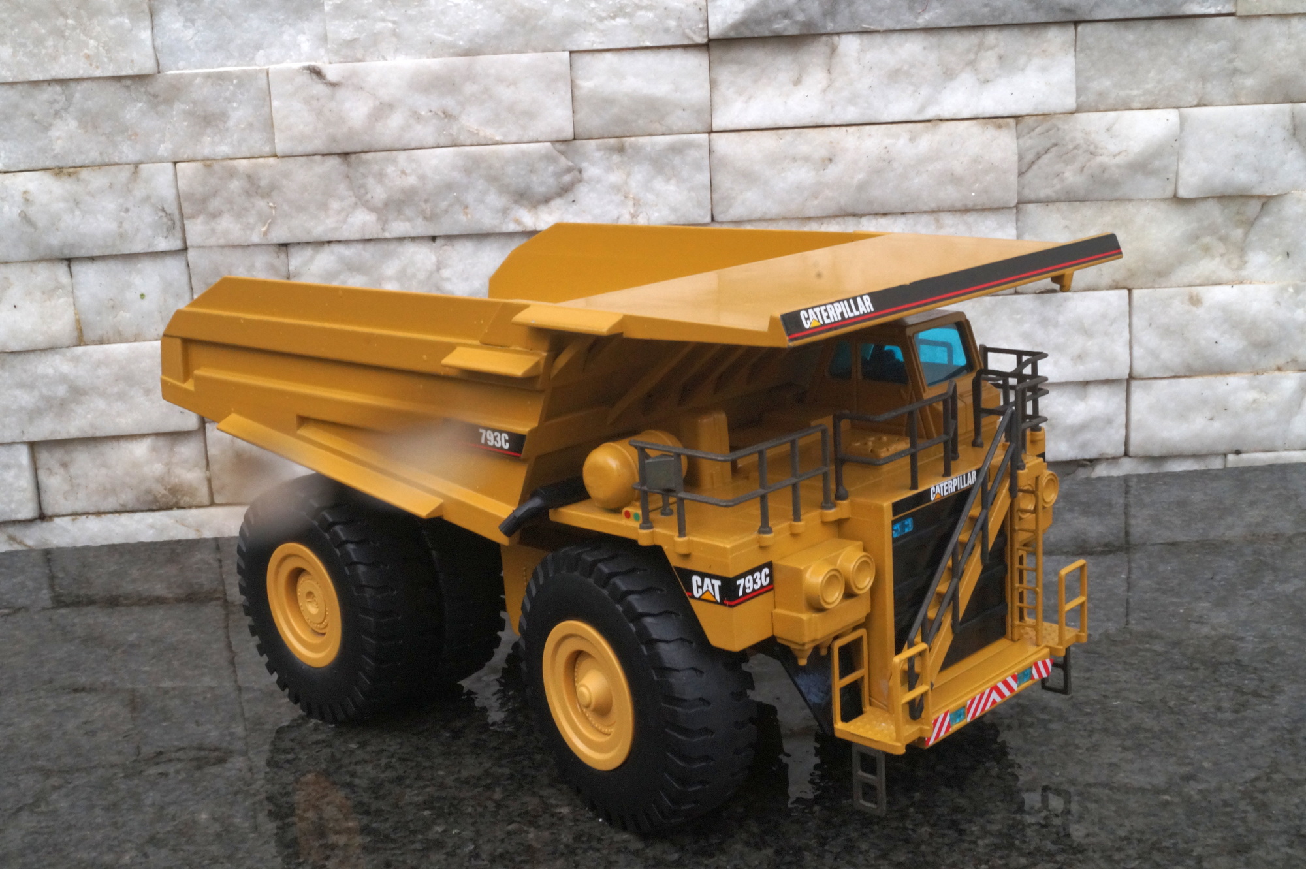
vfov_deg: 31.9
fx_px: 1523
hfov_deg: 46.4
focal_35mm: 42
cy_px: 434
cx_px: 653
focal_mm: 28
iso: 800
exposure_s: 1/60
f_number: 25
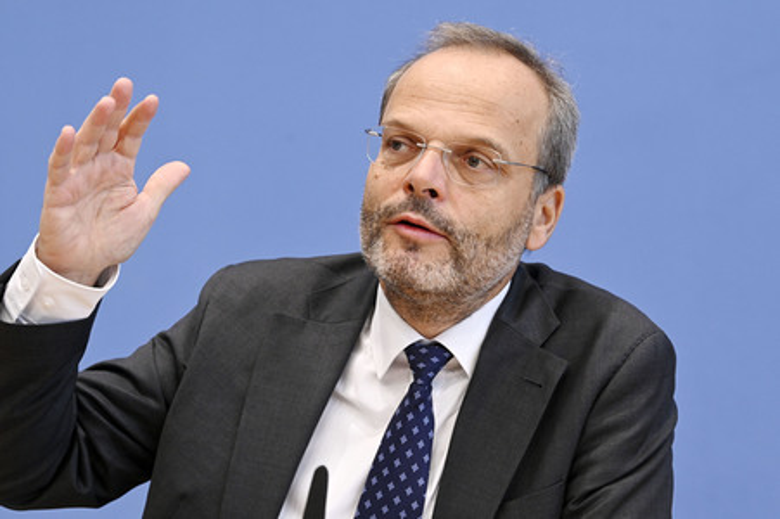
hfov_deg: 17.1
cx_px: 390
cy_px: 260
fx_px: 2598
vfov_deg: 11.4
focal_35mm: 120
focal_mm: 120
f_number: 5.6
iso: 3200
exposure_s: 1/500
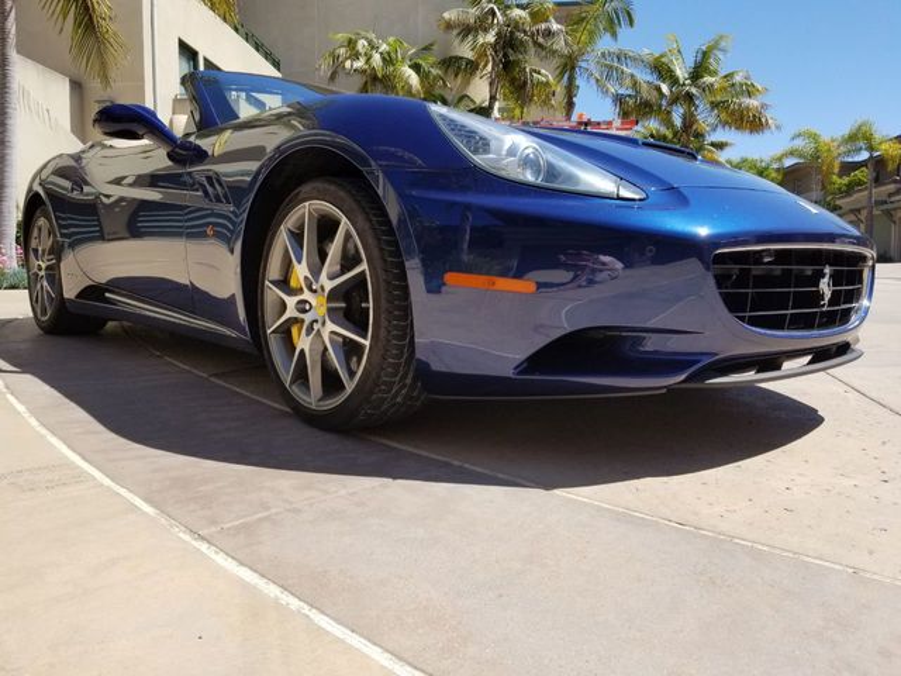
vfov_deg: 53.1
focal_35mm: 26
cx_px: 450
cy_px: 338
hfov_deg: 67.3
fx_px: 677
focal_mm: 4.3
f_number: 1.7
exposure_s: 1/2168
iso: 50
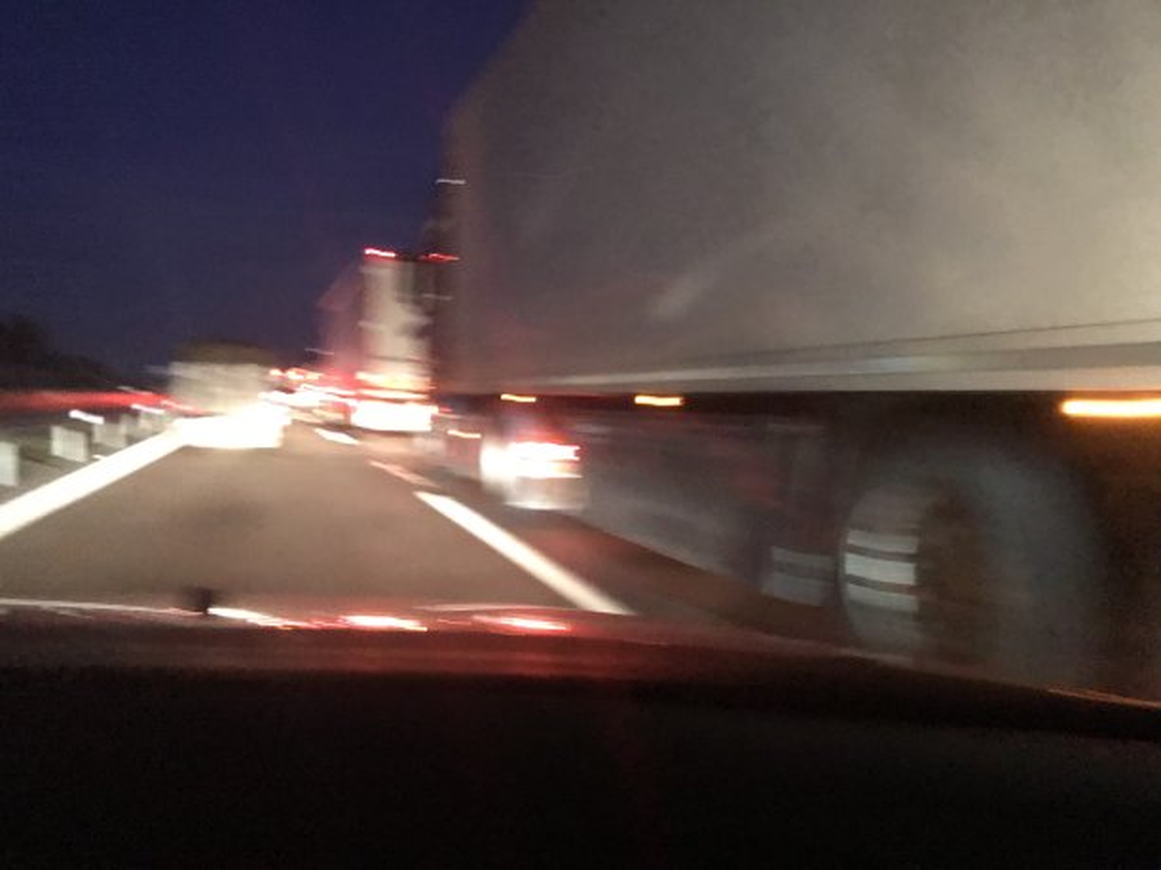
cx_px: 580
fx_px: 939
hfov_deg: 63.4
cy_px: 435
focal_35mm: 28
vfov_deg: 49.7
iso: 200
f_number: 1.8
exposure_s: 1/4
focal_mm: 3.99
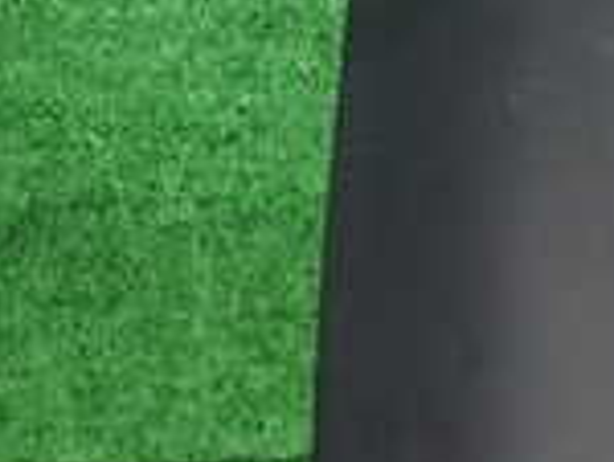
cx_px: 1122
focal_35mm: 100
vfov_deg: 14.8
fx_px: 1777
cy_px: 294
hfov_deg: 16.3
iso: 250
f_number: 2
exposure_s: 1/30
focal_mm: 4.5
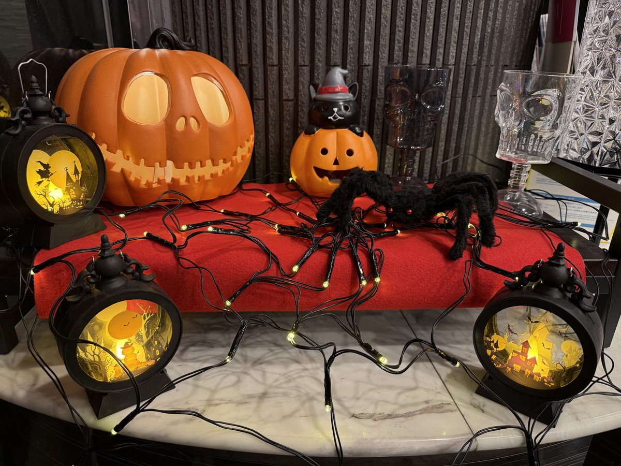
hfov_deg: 71.6
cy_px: 233
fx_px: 431
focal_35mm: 24
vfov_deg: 56.8
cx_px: 310
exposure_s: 1/53
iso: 250
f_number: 1.78
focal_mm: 6.76
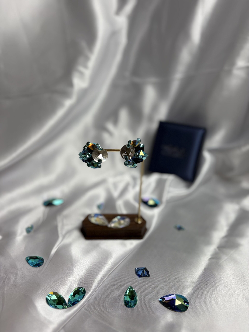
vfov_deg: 67.3
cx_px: 124
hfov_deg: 53.1
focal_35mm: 26
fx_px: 249
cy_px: 166
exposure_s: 1/273
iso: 40
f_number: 1.6
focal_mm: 5.96
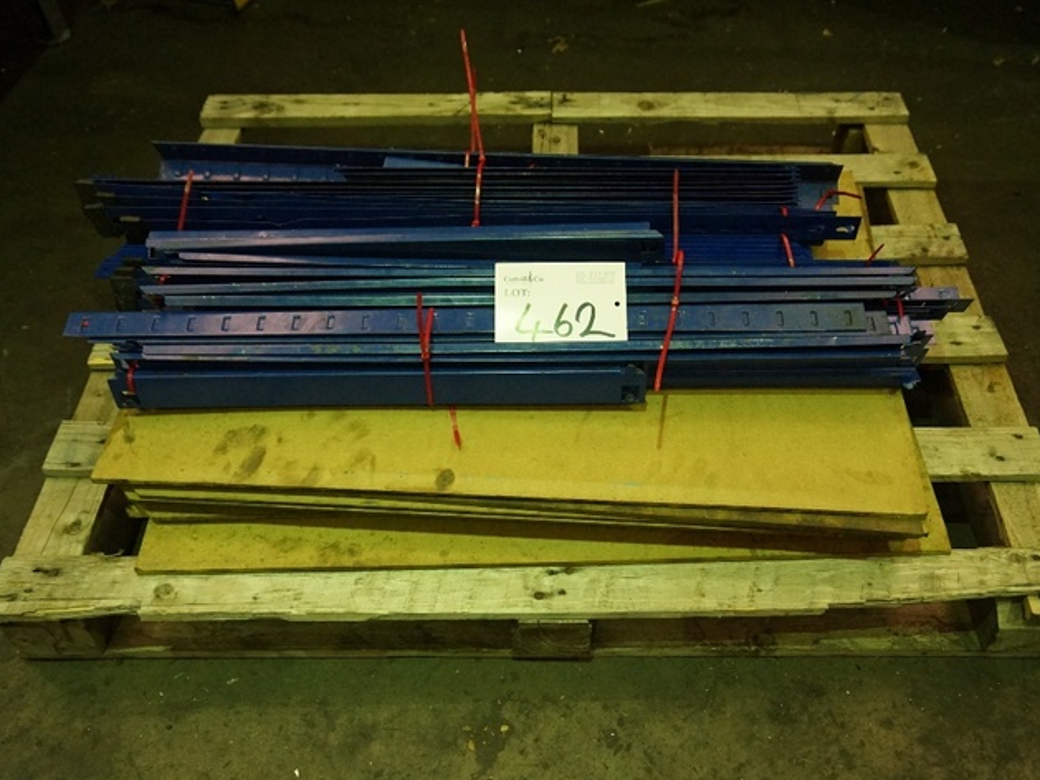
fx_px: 992
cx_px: 579
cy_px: 388
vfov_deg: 43.0
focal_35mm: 33
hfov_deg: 55.2
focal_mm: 20
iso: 3200
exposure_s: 1/160
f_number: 4
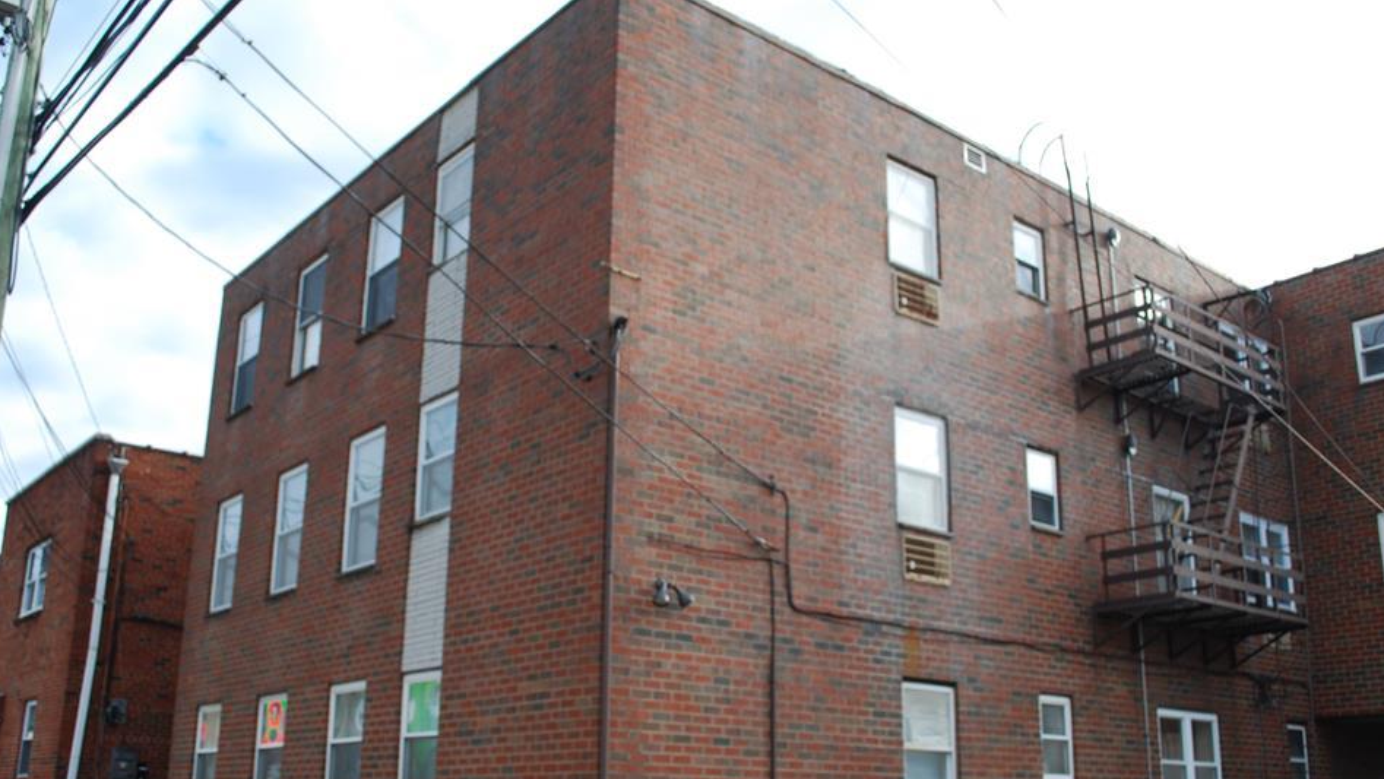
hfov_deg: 58.0
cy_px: 452
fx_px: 1248
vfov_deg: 34.6
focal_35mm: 34
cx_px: 677
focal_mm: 20
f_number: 5.6
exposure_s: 1/125
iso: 100
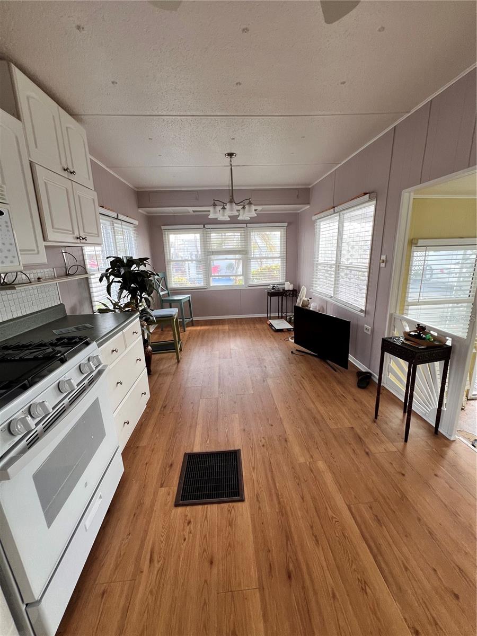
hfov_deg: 89.9
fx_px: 239
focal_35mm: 13
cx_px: 238
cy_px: 318
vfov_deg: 106.2
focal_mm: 1.57
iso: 80
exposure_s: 1/99
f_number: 1.8
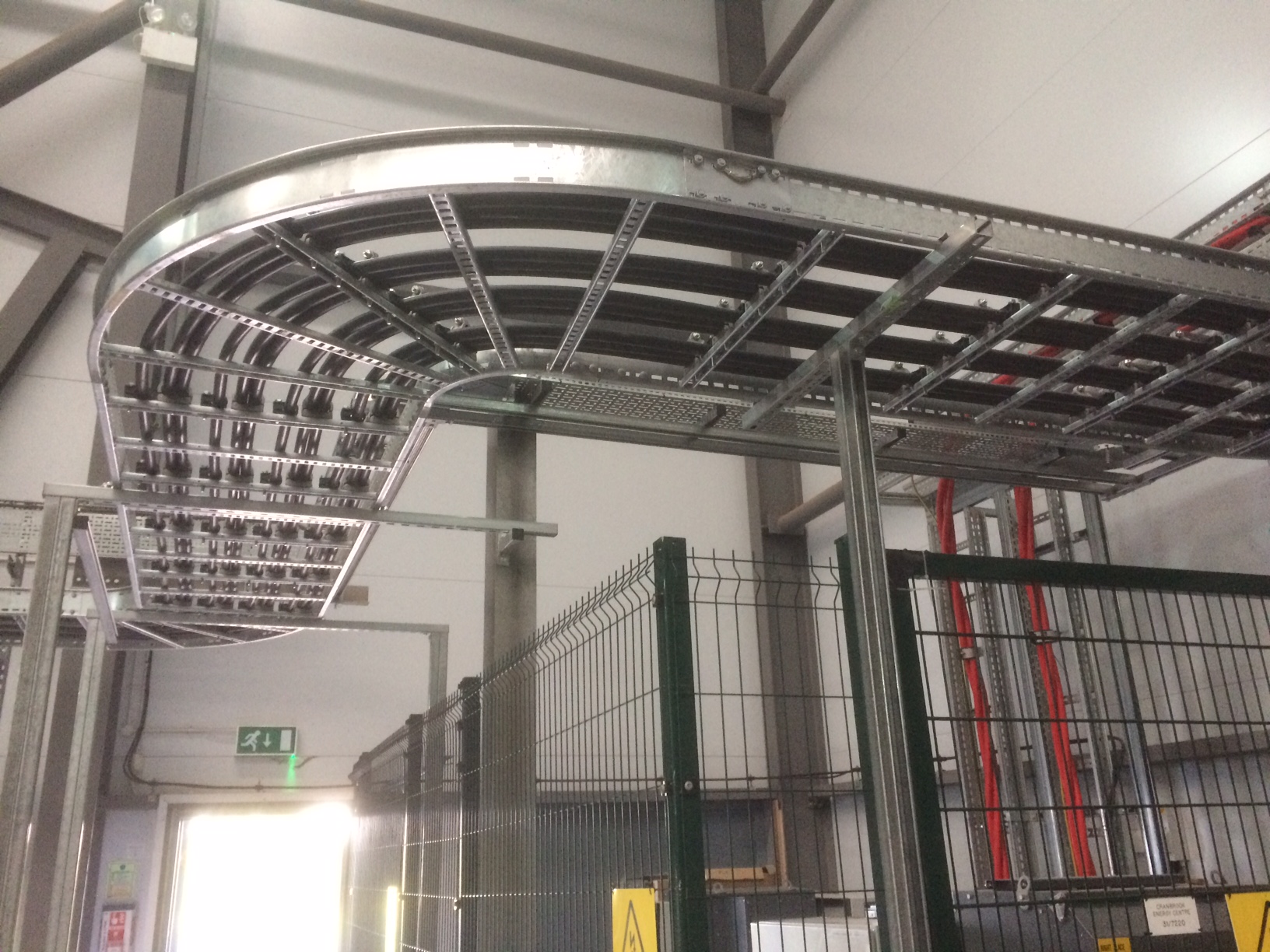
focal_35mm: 29
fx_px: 1064
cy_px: 476
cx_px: 635
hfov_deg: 61.7
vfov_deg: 48.2
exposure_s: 1/25
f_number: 2.2
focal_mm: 4.15
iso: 320
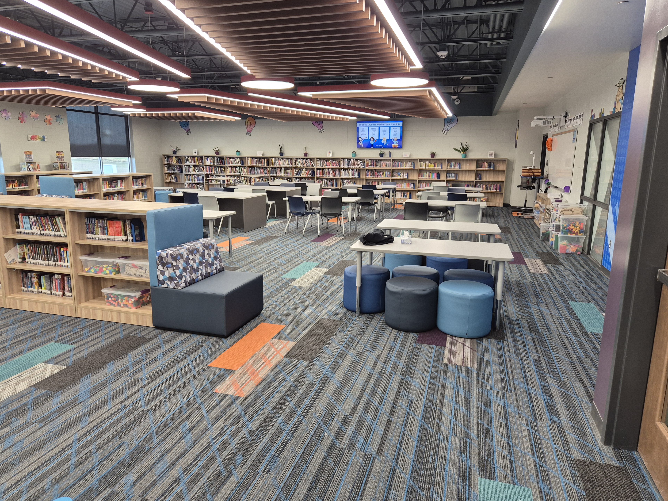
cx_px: 320
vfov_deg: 56.8
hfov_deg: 71.6
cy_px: 252
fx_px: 463
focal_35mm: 24
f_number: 1.8
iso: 100
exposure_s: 1/120
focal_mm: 5.4
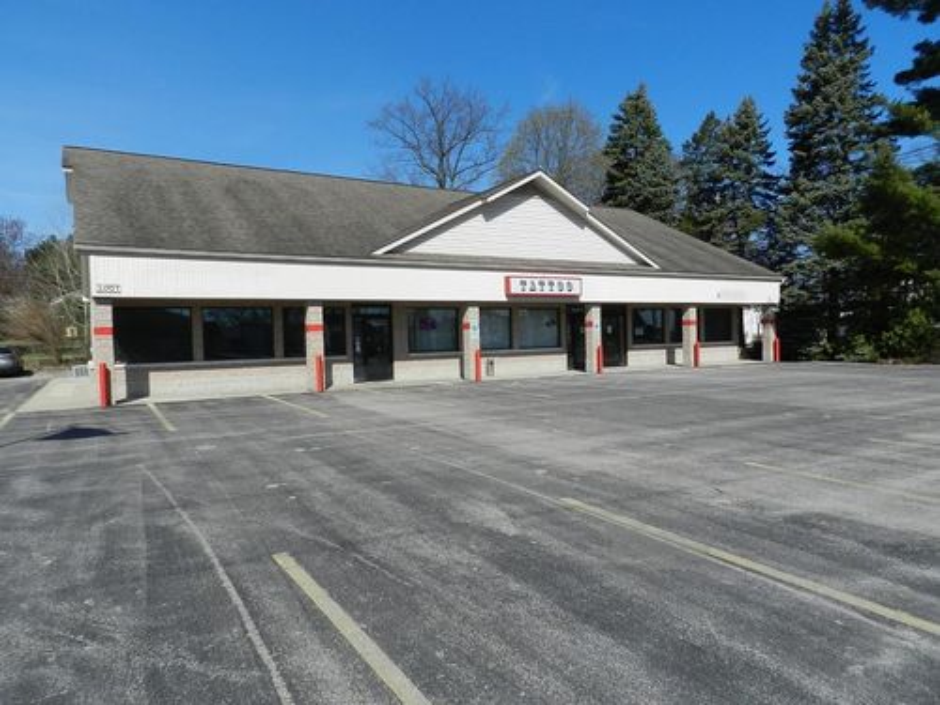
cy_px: 352
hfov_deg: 73.9
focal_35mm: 23
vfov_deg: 58.9
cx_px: 470
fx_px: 625
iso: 160
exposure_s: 1/800
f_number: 5
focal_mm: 4
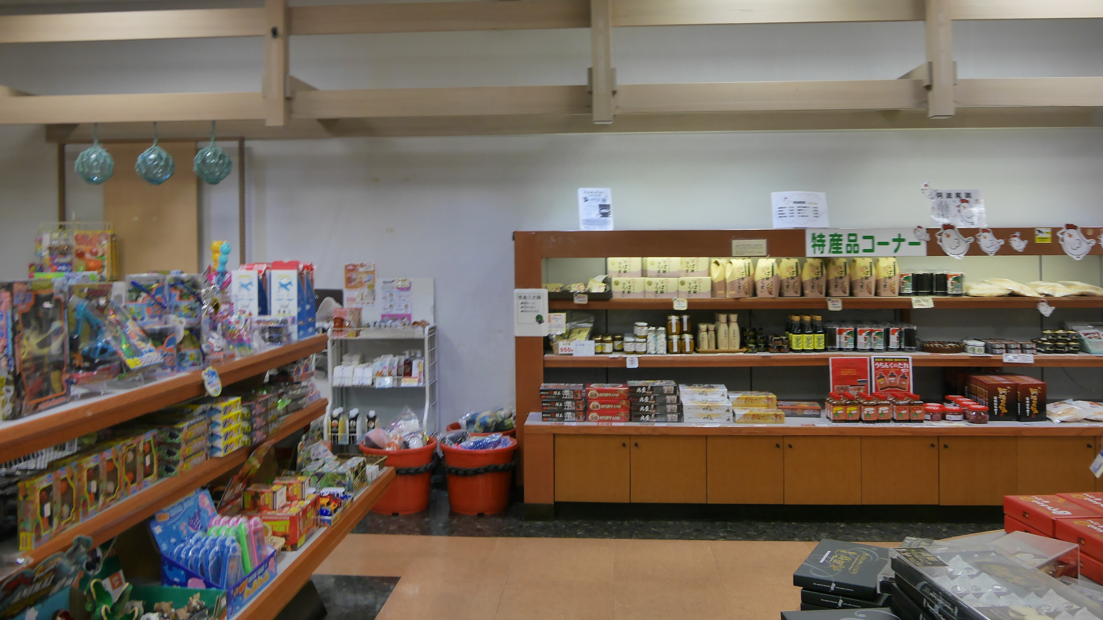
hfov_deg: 62.6
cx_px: 544
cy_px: 233
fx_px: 907
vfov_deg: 37.6
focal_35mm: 31
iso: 500
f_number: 5.6
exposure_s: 1/60
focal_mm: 14
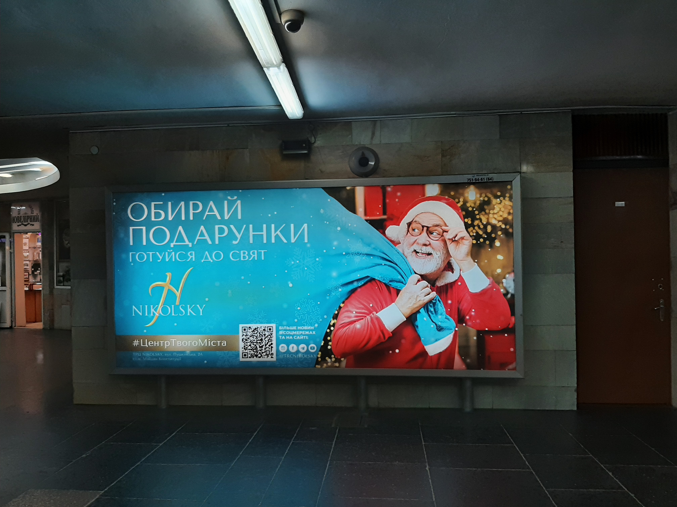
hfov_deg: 67.3
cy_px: 254
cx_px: 338
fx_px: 508
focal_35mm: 26
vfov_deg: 53.1
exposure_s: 1/226
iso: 40
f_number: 1.7
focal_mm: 3.93
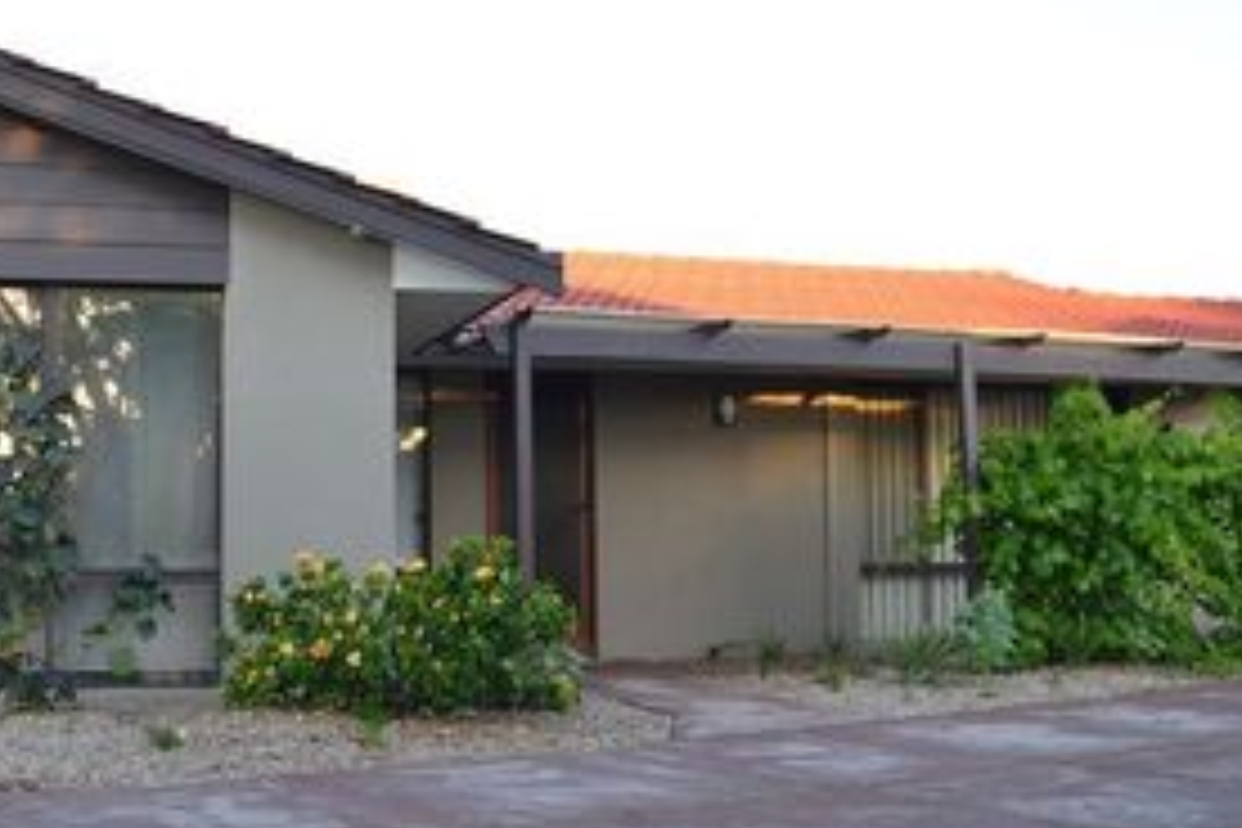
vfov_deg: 29.2
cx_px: 450
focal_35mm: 46
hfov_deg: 42.4
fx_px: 1587
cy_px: 448
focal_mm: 18
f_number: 5.6
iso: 280
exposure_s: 1/125
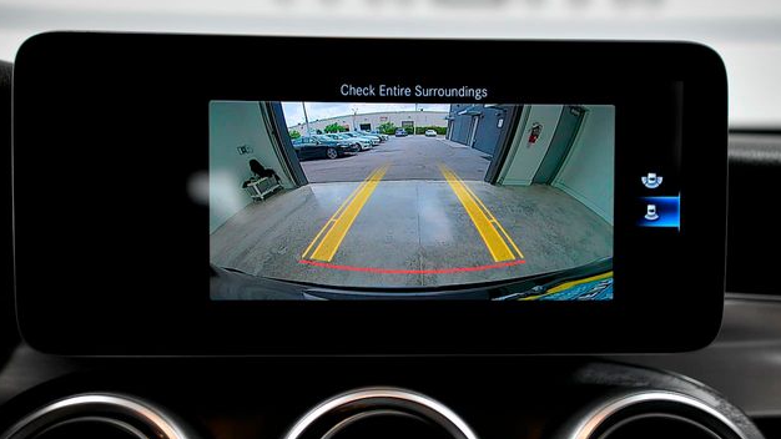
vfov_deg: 26.5
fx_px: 932
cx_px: 386
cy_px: 263
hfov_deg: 45.5
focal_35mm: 45
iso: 1600
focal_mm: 42
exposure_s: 1/800
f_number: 3.5
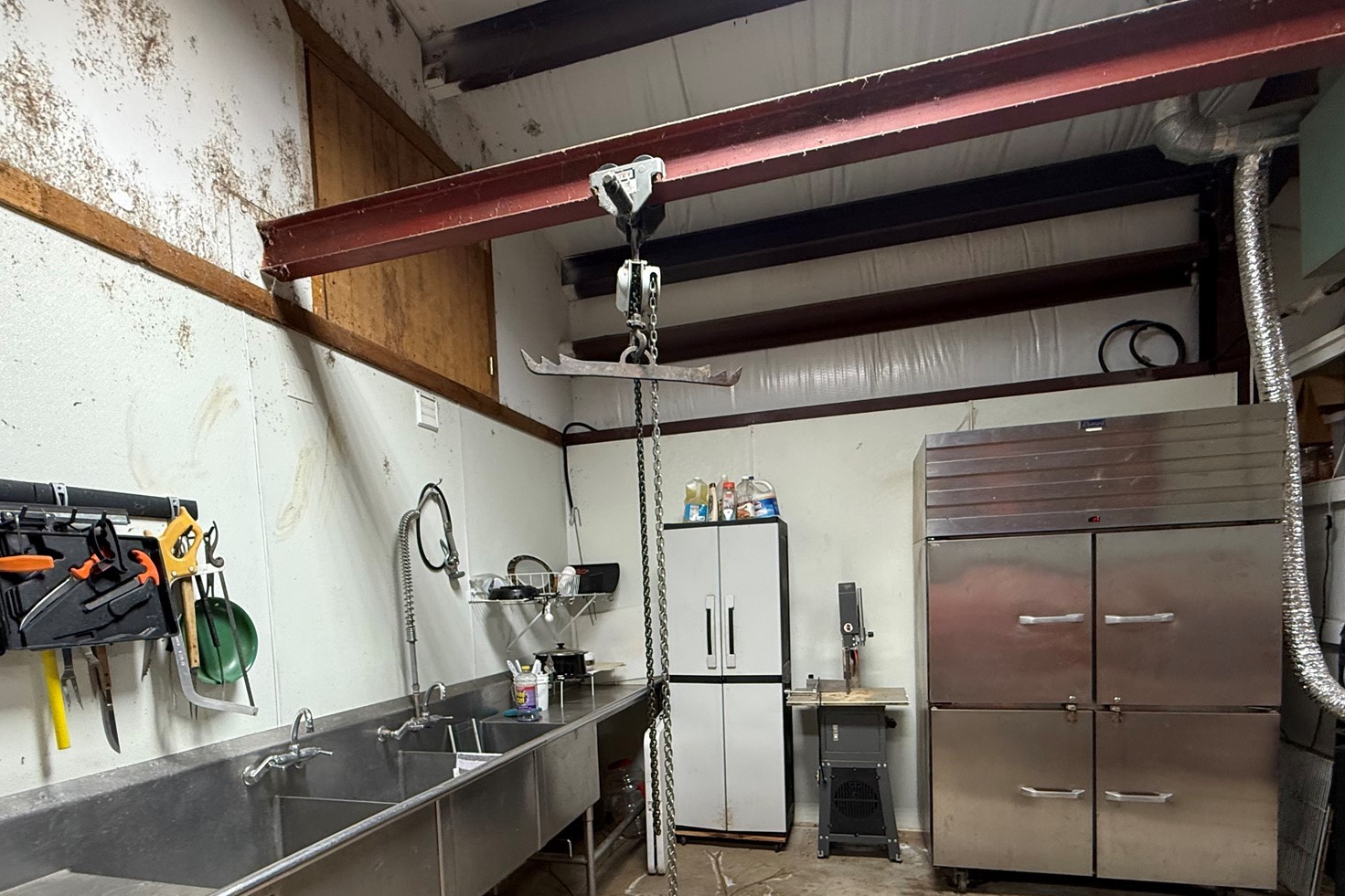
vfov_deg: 62.2
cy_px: 628
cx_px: 661
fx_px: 710
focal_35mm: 19
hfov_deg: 86.9
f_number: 2.2
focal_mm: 2.22
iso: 250
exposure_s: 1/120
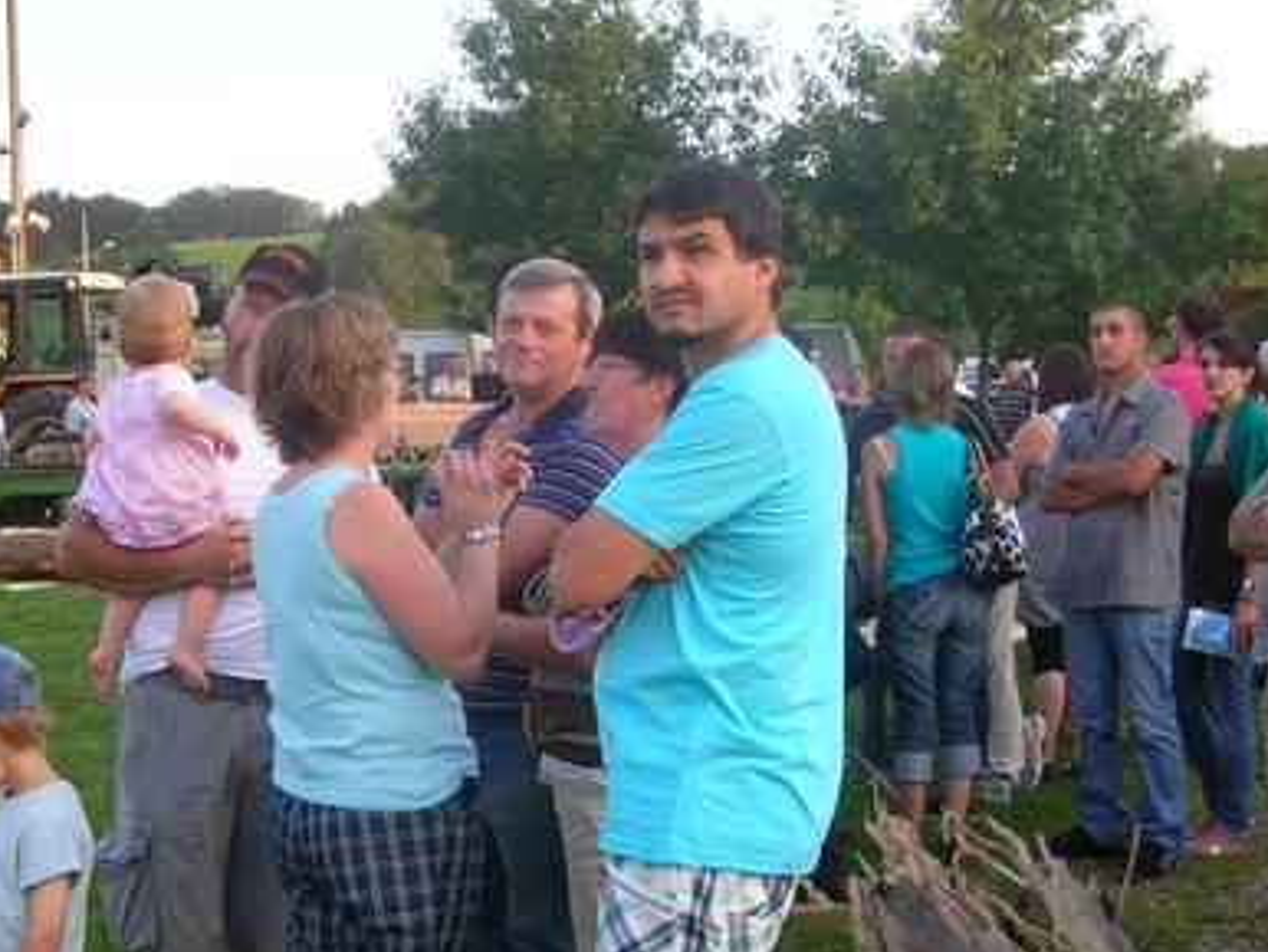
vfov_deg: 25.2
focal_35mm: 58
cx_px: 440
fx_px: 2126
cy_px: 601
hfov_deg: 33.0
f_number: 2.8
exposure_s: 1/67.2
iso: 50
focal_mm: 5.8
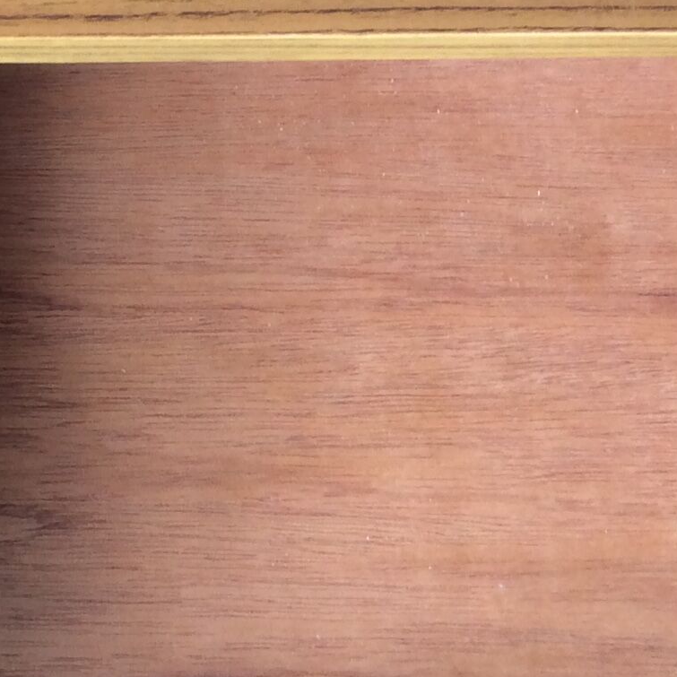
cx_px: -217
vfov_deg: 17.9
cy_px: 391
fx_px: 2146
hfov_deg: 16.8
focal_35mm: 97
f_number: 2.4
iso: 40
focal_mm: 3.3
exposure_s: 1/25
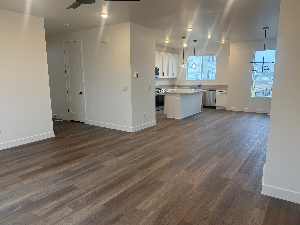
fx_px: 217
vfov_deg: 54.9
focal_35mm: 25
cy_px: 114
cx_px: 153
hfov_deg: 69.4
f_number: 1.78
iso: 100
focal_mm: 6.76
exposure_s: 1/120
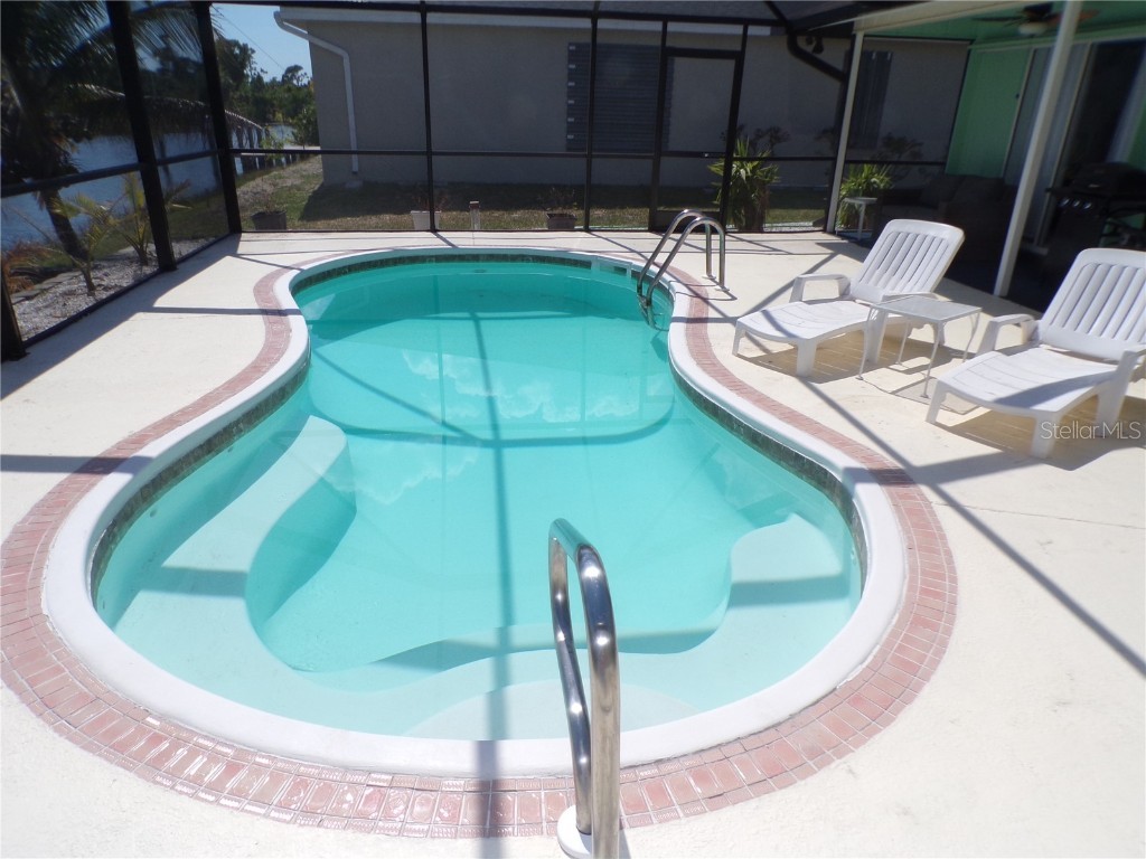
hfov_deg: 71.6
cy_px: 430
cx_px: 573
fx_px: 795
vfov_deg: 56.8
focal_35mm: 24
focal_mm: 4.3
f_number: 5.8
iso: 80
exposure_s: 1/420
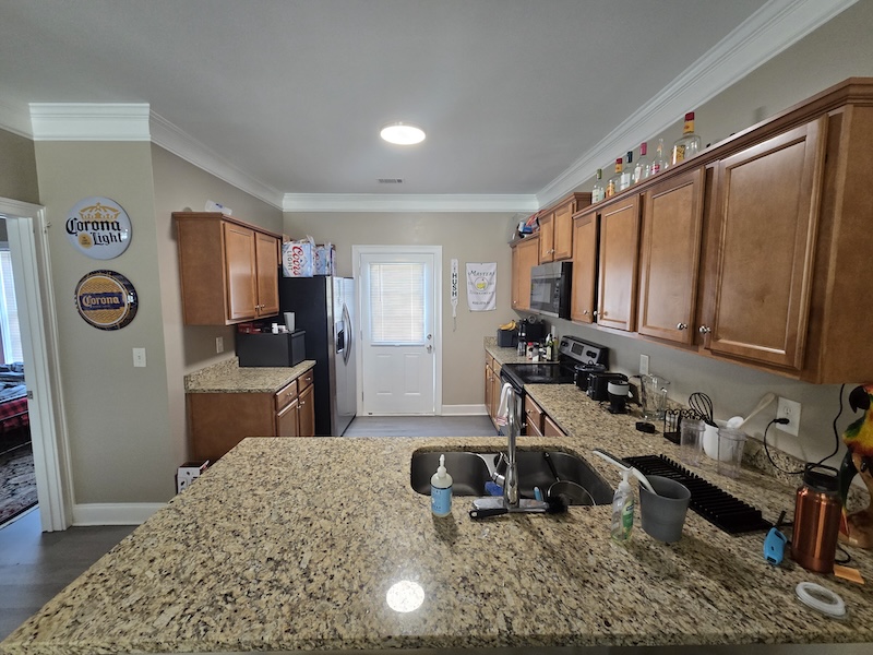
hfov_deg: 106.2
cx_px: 436
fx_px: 328
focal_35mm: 13
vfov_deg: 89.9
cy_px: 328
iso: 400
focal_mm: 2.2
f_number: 2.2
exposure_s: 1/60
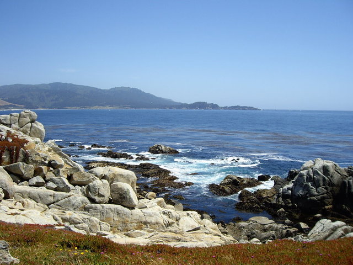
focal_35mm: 38
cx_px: 176
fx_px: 388
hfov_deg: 49.0
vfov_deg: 37.7
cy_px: 132
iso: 50
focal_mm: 6.2
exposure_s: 1/400
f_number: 4.3
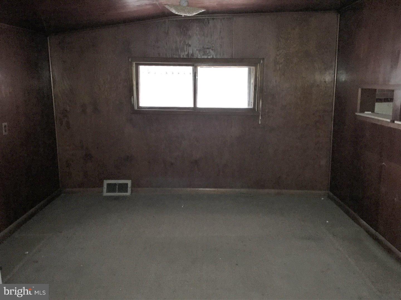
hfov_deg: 61.7
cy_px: 150
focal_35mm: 29
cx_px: 200
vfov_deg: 48.2
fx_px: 336
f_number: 2.2
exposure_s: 1/16
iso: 320
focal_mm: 4.15
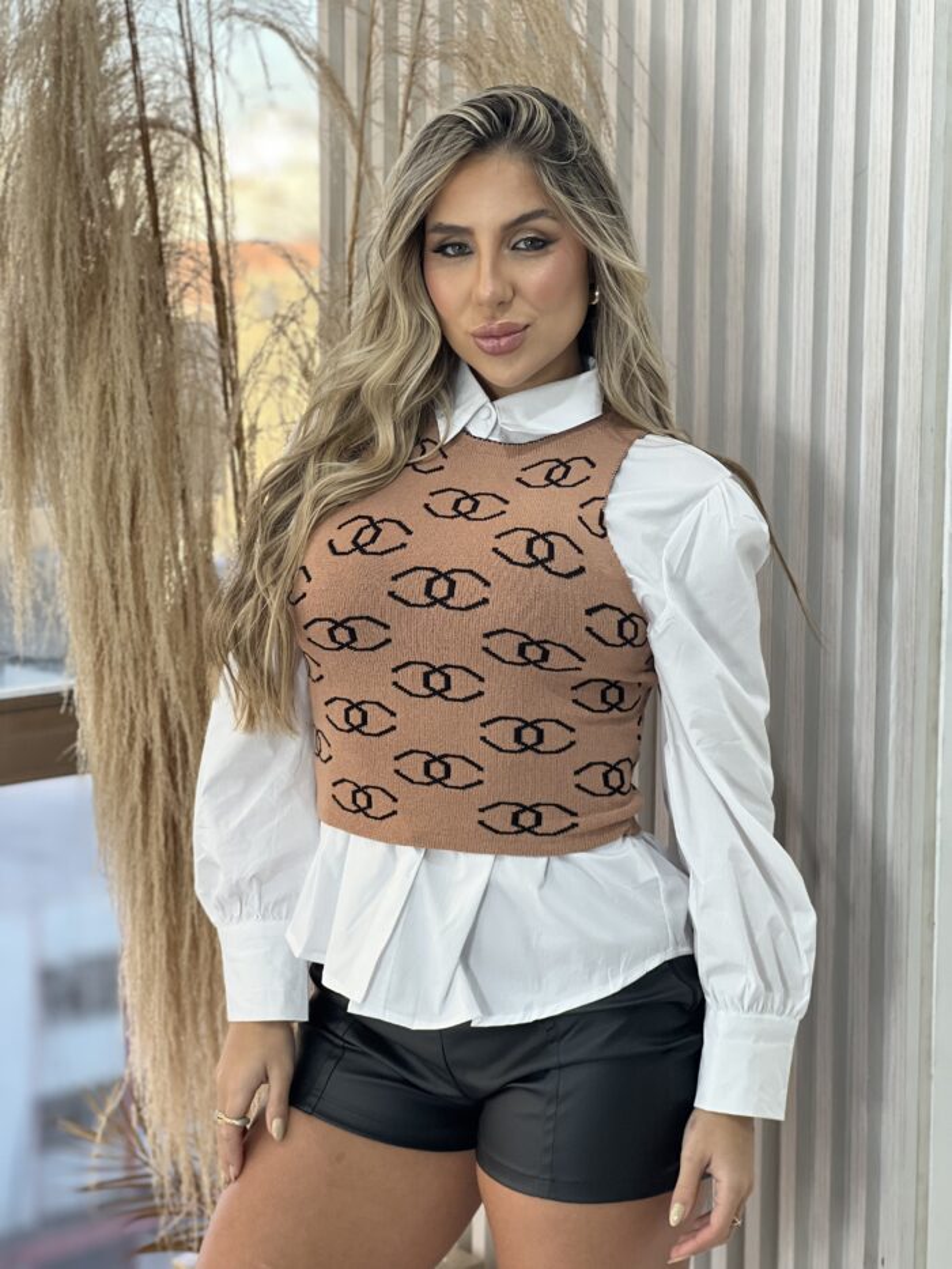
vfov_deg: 25.3
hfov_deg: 19.1
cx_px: 476
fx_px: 2823
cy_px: 634
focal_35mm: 77
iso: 100
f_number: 2.8
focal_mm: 9
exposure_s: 1/120
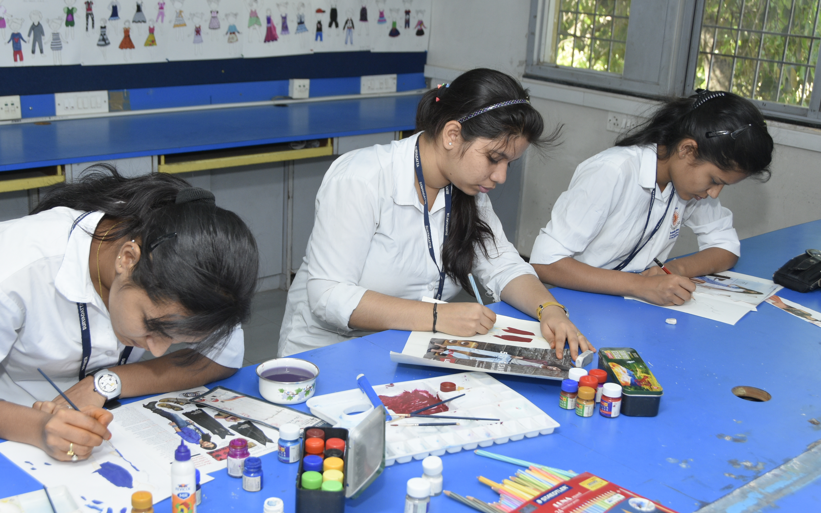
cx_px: 378
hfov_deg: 43.5
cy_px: 276
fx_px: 1029
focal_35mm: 46
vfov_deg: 28.0
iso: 400
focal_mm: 26
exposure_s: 1/125
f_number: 4.5
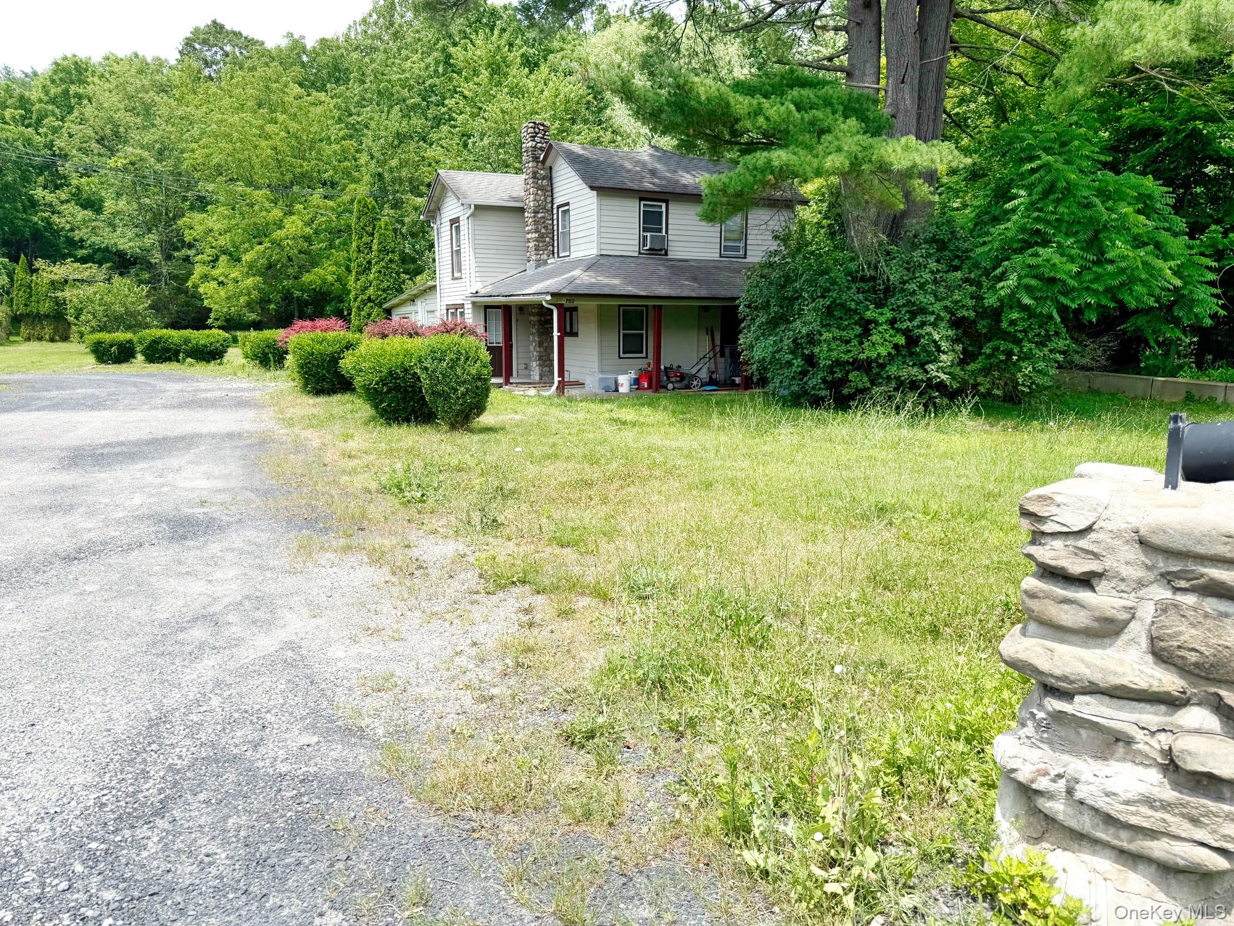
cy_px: 463
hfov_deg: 71.6
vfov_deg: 56.8
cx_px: 617
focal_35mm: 24
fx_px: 856
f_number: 1.78
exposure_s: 1/4405
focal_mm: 6.76
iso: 80
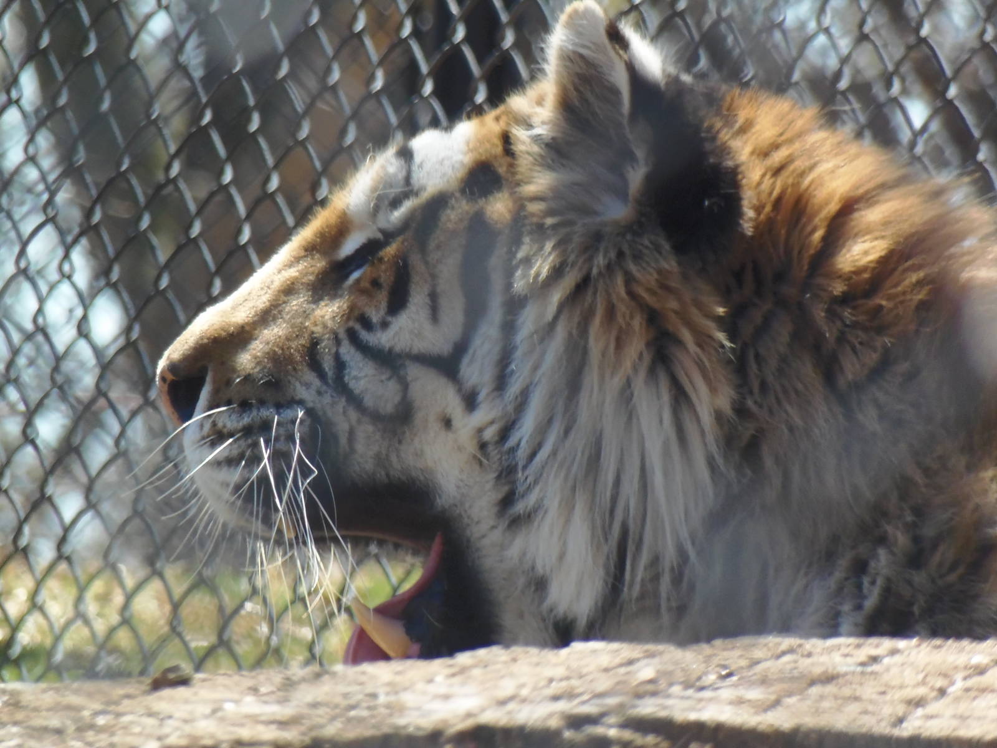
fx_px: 24885
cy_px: 374
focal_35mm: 864
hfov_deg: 2.3
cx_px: 498
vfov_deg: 1.7
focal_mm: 154.8
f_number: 5.7
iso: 200
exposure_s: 1/250
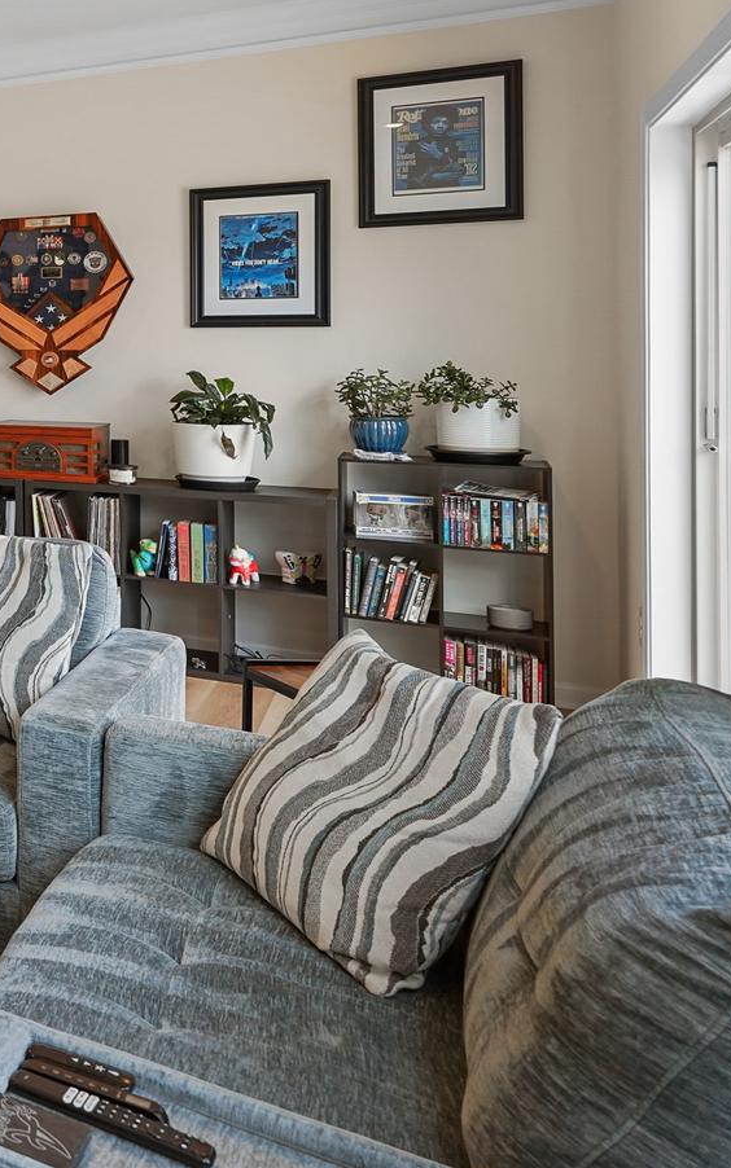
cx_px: -526
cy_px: 363
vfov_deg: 51.5
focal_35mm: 37
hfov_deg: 22.8
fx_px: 1179
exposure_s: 1/30
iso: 400
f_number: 4
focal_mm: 16
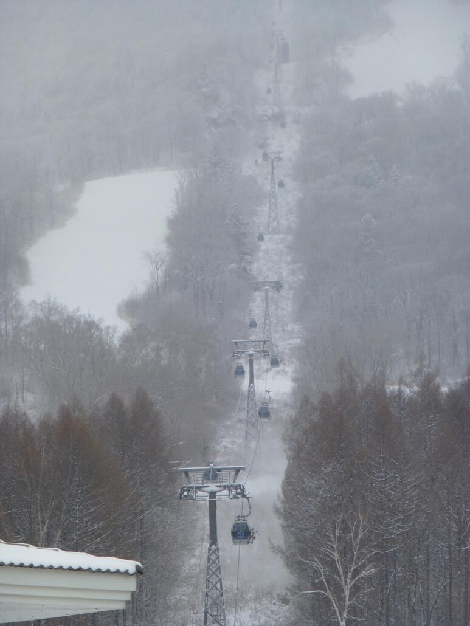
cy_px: 313
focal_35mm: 199
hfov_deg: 7.5
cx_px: 235
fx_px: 3601
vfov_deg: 9.9
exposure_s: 1/125
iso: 100
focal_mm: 35.6
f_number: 5.5
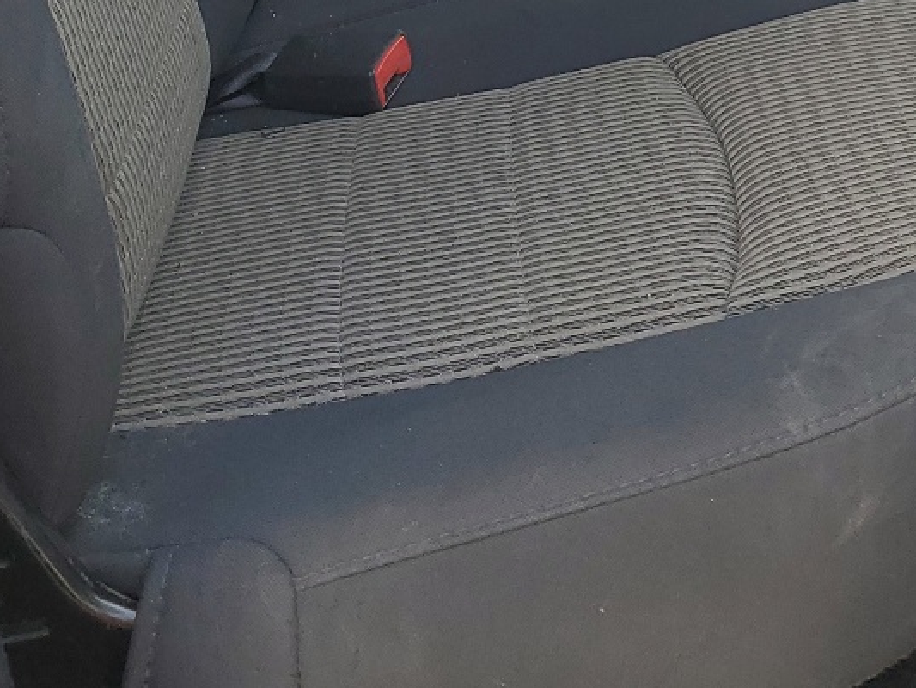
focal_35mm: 78
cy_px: -289
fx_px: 2064
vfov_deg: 17.3
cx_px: 711
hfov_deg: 24.7
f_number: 1.5
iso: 50
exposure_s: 1/500
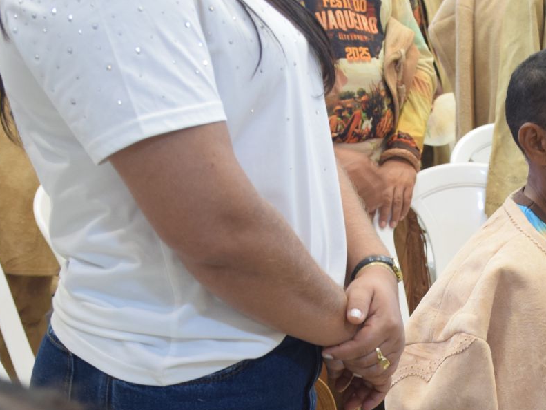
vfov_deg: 18.6
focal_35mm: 77
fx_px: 1214
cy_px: 419
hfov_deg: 24.9
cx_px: 442
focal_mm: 22
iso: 720
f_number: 3.5
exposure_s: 1/40
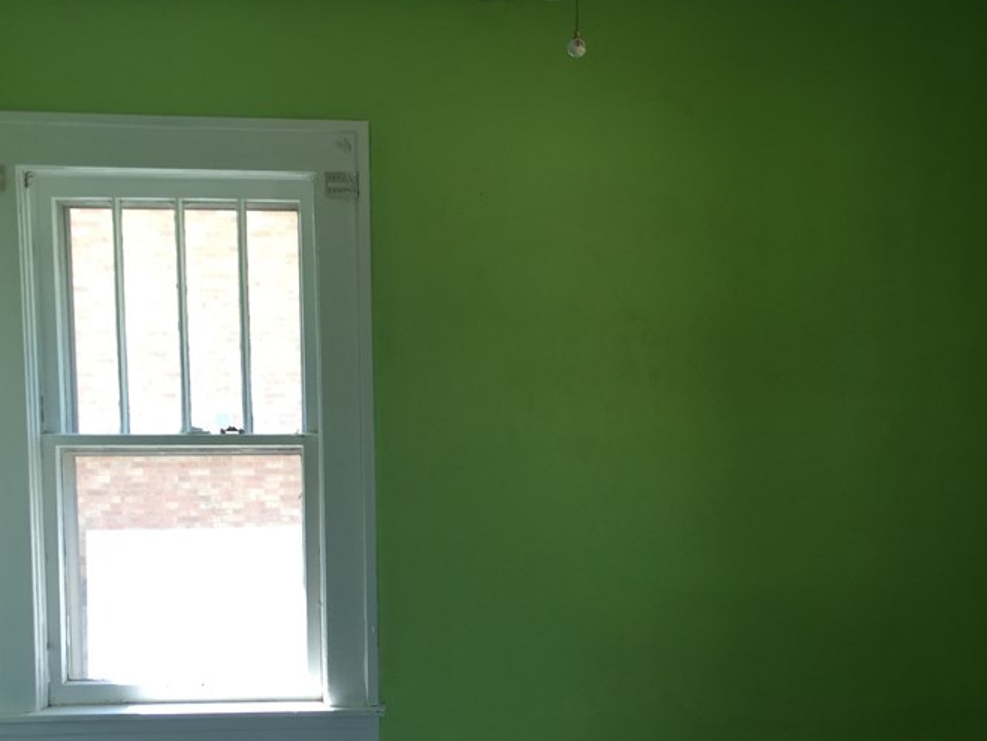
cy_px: 457
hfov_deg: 42.1
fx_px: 1283
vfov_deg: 32.1
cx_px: 513
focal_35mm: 45
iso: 32
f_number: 2.2
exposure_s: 1/40
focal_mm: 4.15
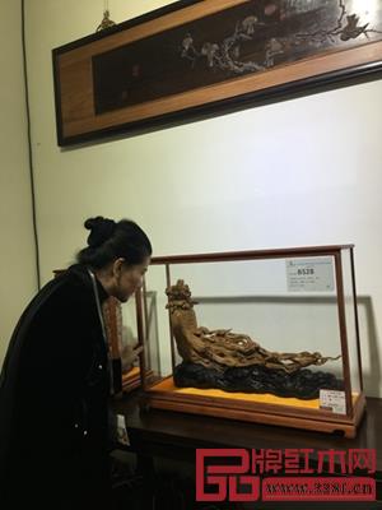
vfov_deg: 61.7
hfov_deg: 48.2
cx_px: 191
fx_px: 427
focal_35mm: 29
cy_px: 255
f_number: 2.2
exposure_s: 1/100
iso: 32
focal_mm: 4.15
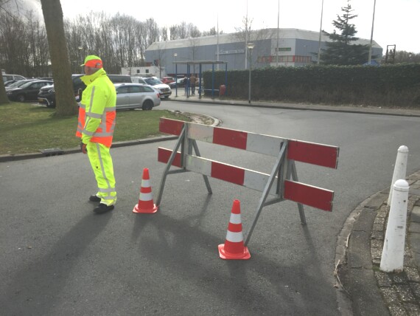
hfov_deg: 61.6
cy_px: 158
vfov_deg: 48.3
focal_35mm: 29
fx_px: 352
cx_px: 210
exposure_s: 1/1241
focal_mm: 4.15
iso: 25
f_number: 2.2
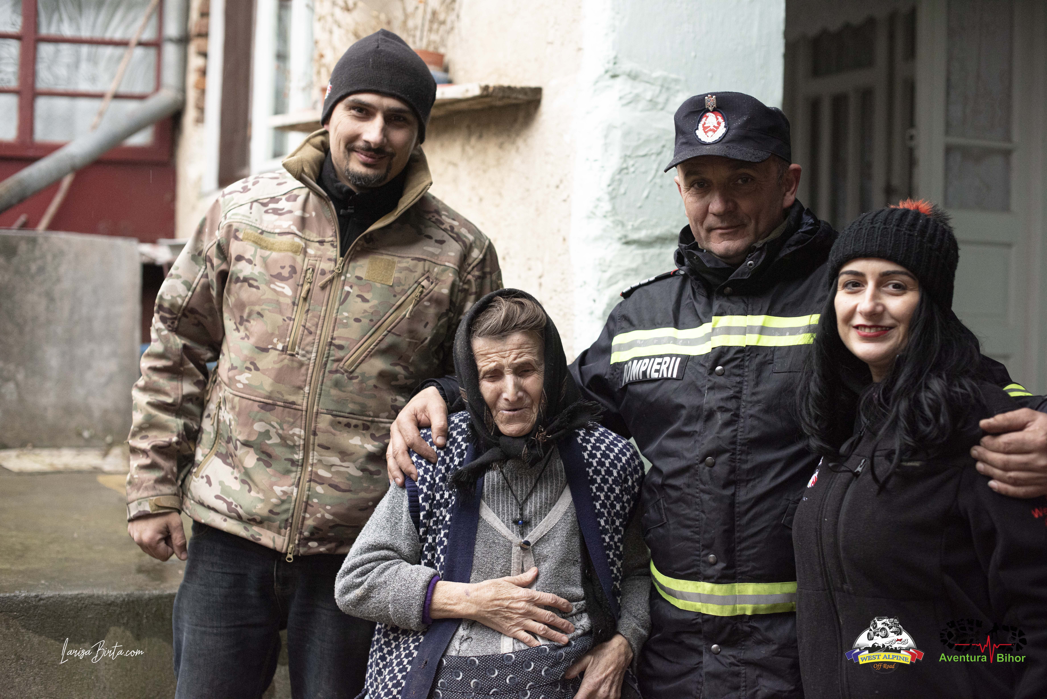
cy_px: 350
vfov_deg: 27.0
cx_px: 524
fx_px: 1455
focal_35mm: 50
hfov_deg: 39.6
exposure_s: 1/250
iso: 1600
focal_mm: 50
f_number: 2.8
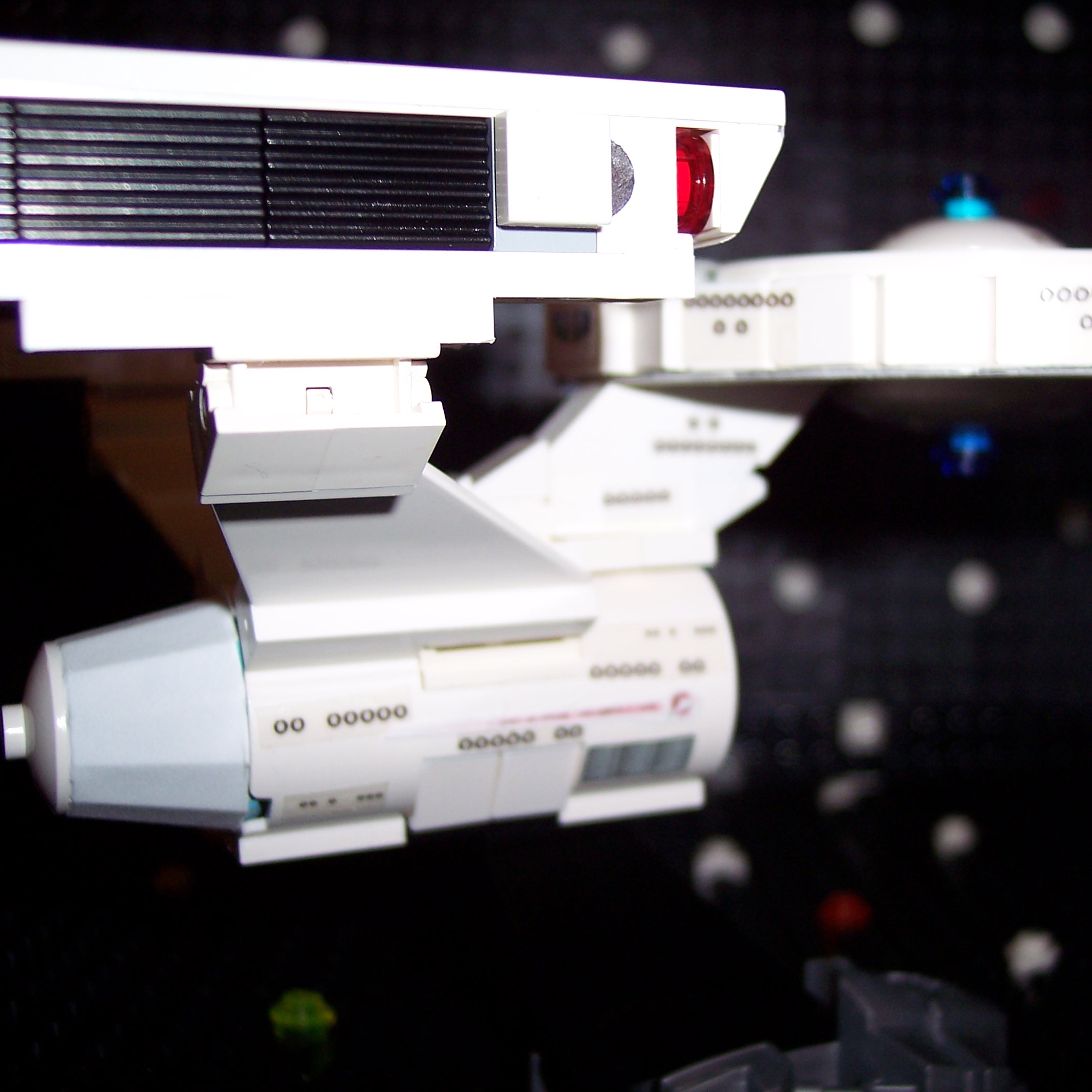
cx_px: 622
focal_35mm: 47
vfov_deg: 36.1
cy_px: 542
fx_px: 1677
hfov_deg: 36.0
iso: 100
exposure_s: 1/60
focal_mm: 8
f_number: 2.8
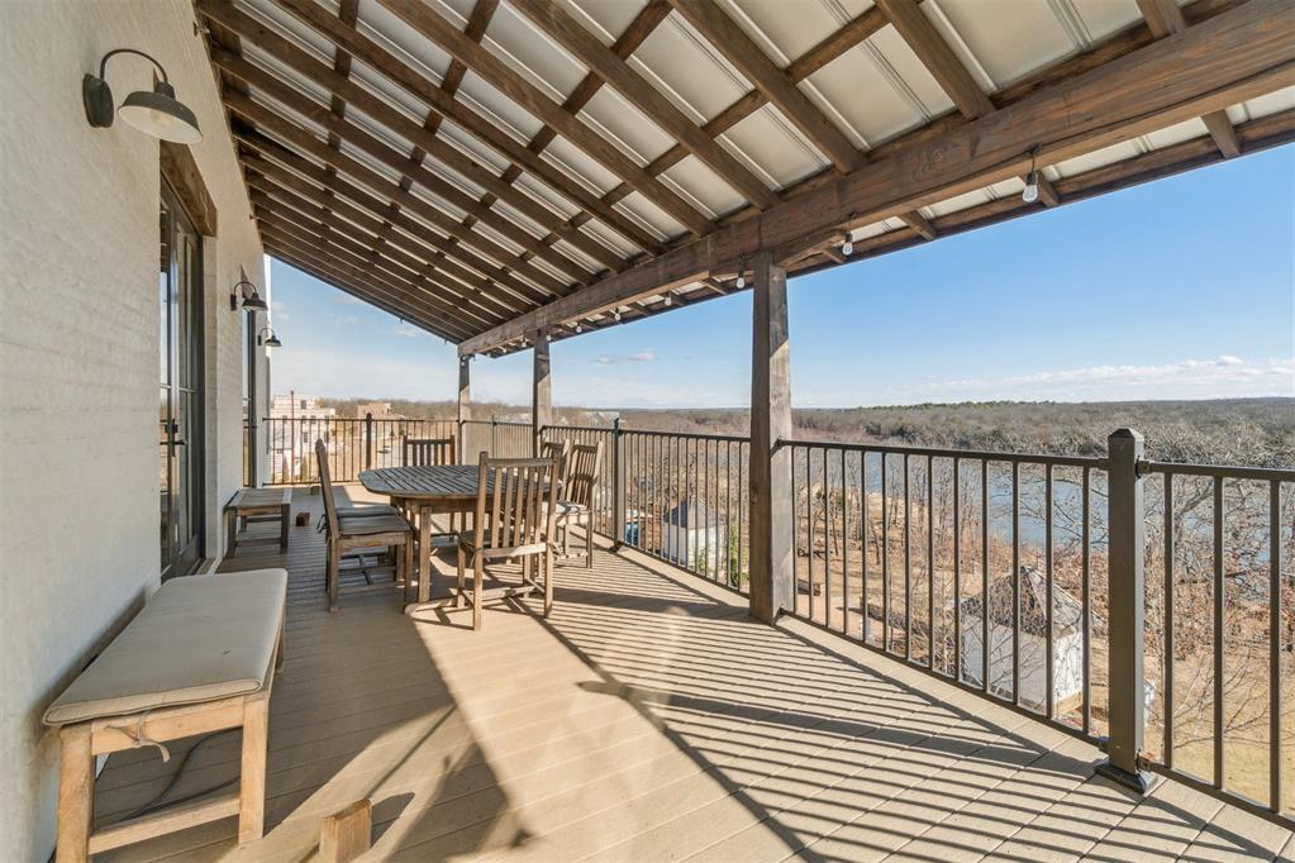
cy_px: 432
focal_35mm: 15
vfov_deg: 77.3
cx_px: 648
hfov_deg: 100.4
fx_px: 540
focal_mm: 10
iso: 100
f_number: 8
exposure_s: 1/320
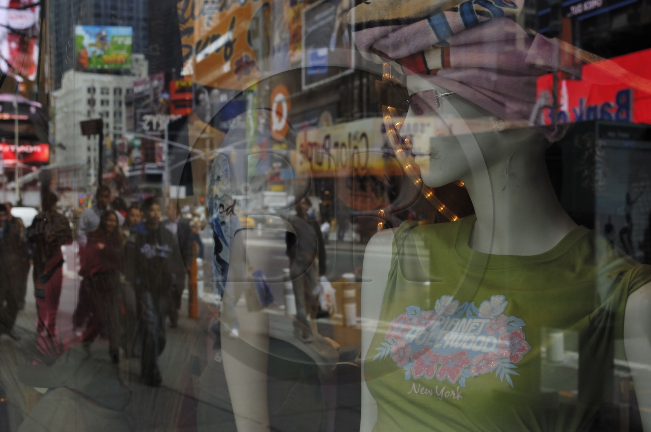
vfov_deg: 23.7
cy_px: 216
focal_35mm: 57
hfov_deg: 35.1
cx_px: 326
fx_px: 1029
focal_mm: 38
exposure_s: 1/80
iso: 200
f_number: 6.7
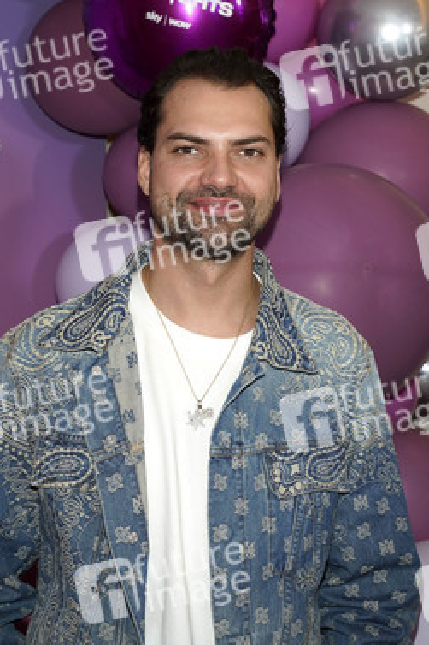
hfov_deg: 26.0
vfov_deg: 38.2
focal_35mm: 52
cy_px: 327
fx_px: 930
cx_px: 212
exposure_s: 1/160
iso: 640
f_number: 6.3
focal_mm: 49
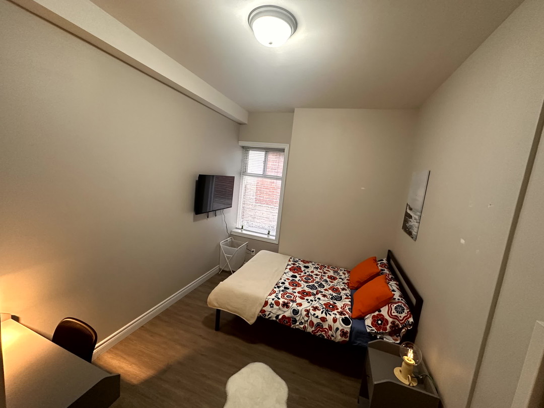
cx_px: 272
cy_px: 204
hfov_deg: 102.1
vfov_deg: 85.7
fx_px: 220
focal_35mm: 14
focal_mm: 2.22
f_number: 2.2
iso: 320
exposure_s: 1/60
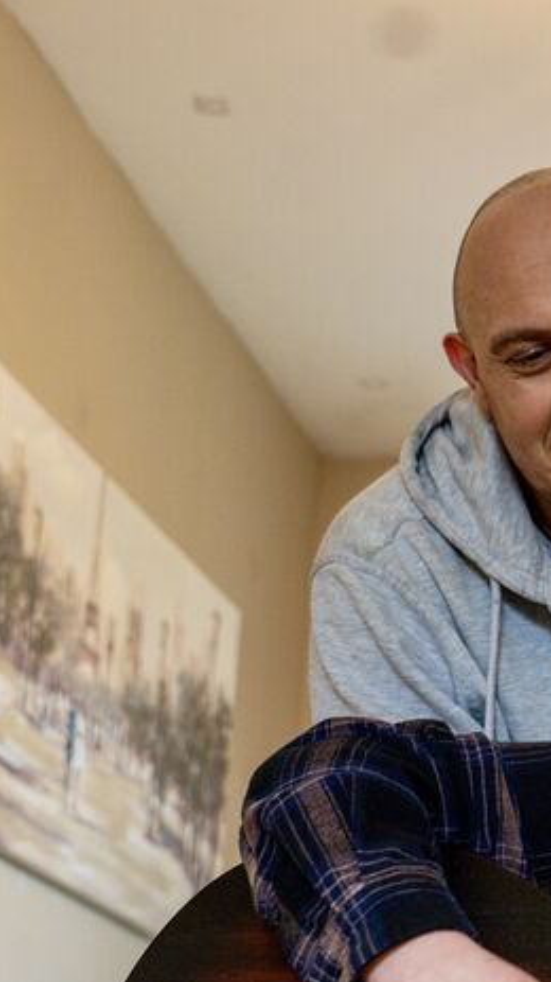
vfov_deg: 22.1
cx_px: 824
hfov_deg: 12.1
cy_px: 810
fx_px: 2471
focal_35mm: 95
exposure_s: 1/80
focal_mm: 35
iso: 1600
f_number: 3.5
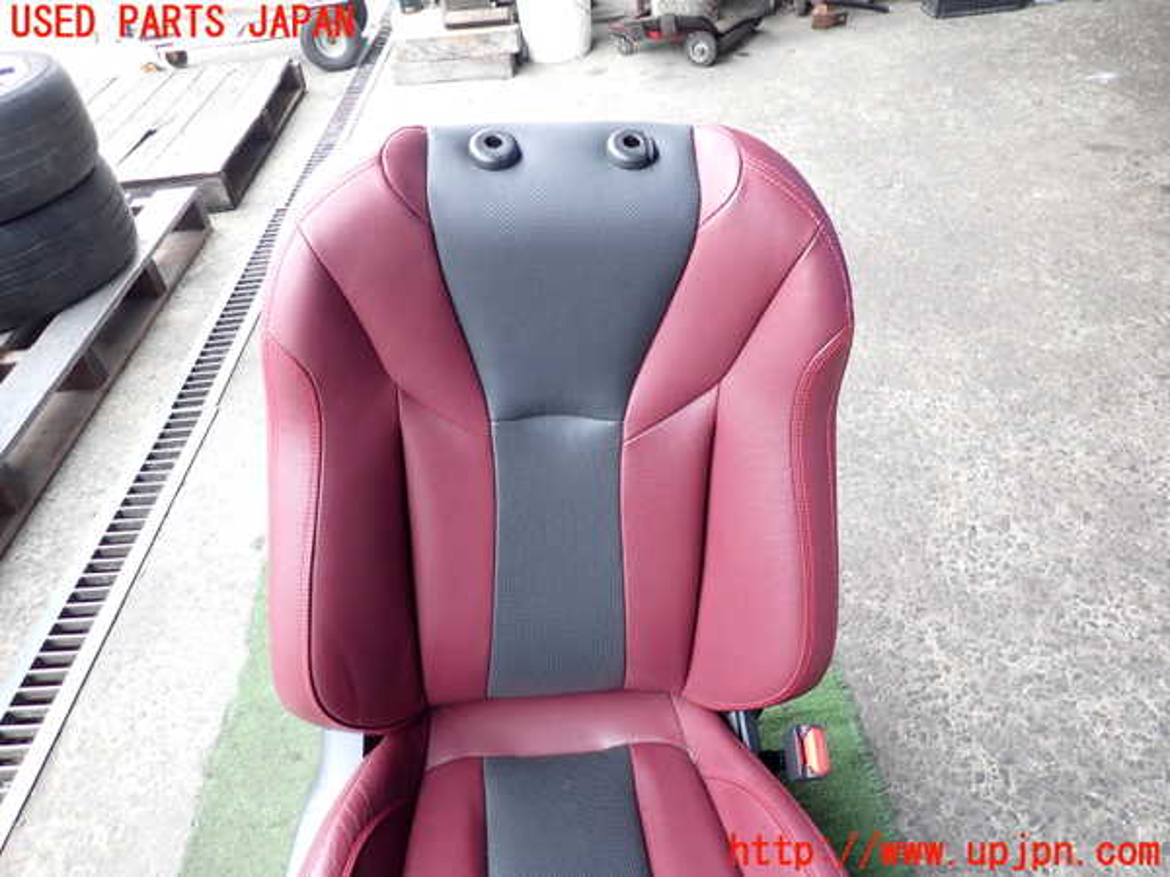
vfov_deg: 54.9
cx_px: 585
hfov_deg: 69.4
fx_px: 845
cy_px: 438
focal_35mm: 25
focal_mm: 4.5
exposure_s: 1/60
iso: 125
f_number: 2
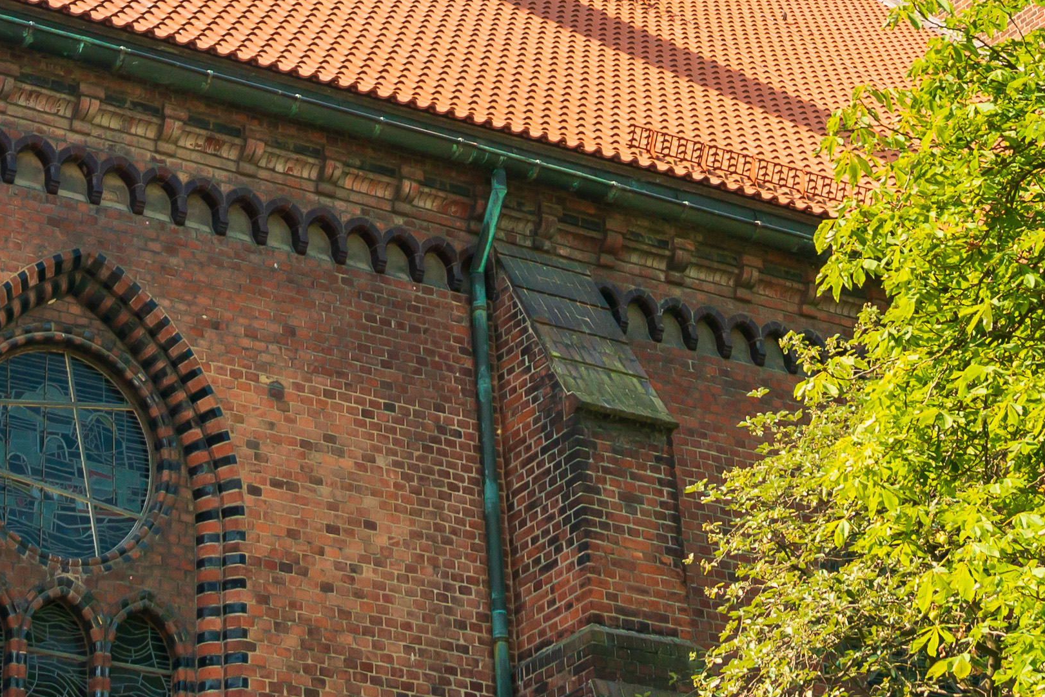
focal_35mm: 109
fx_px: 3165
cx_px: 422
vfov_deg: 11.7
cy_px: -511
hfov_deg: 18.7
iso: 100
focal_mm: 24
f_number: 6.3
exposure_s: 1/640
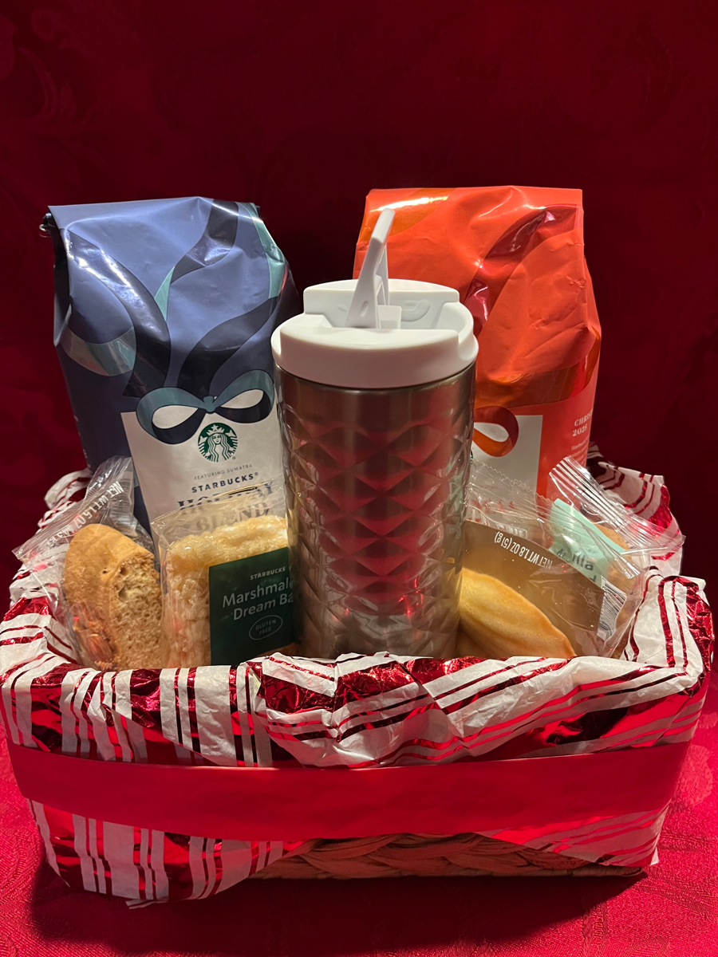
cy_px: 478
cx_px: 359
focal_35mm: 26
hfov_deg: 53.1
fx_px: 719
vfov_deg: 67.3
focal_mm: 5.1
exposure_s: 1/40
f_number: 1.6
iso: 400
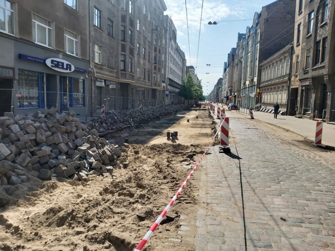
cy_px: 126
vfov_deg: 53.1
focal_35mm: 26
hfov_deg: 67.3
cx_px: 168
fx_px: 252
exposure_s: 1/2305
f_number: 1.7
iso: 64
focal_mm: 3.92
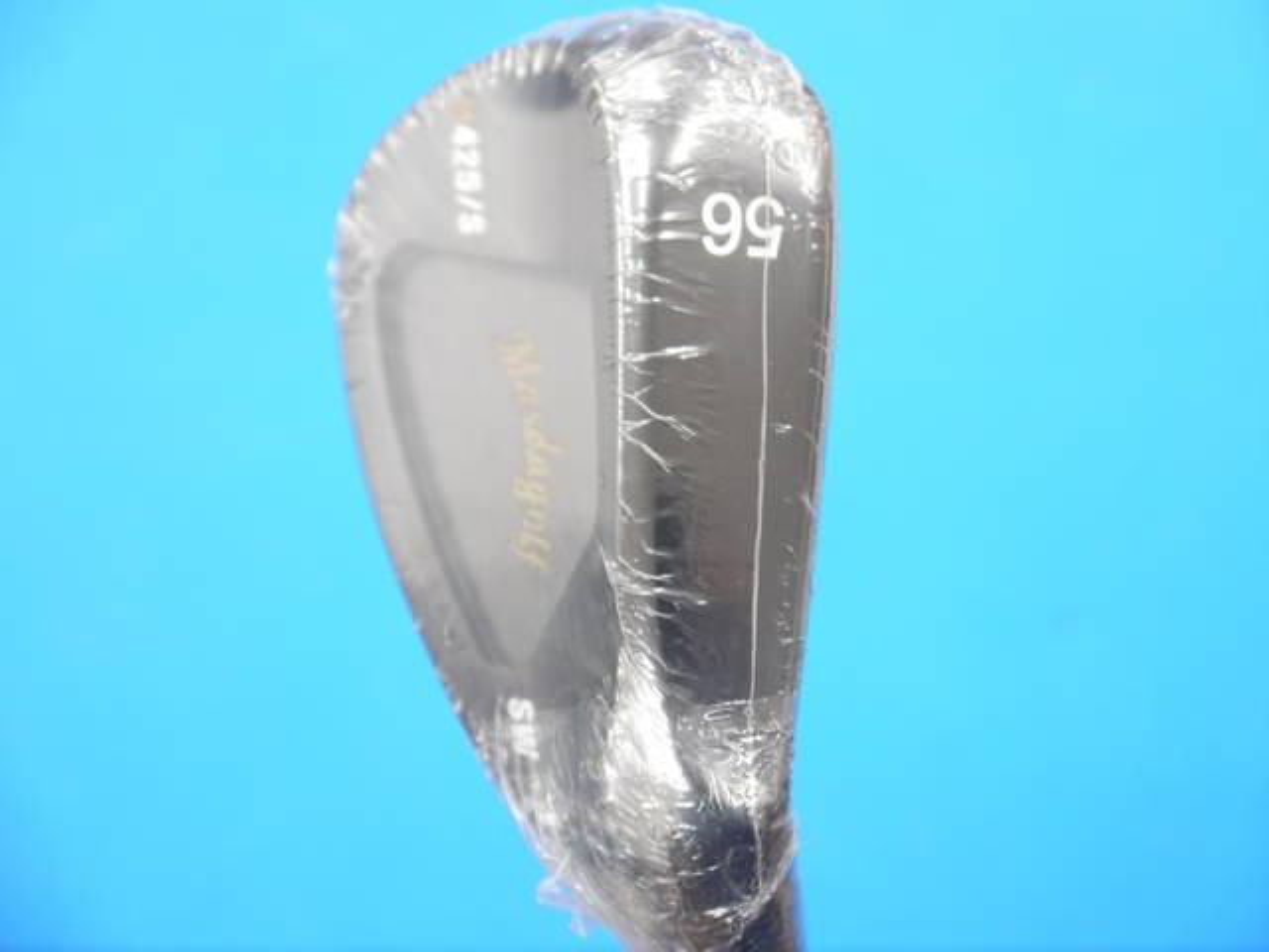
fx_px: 3079
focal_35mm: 84
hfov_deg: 23.3
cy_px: 476
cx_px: 634
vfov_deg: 17.6
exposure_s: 1/60
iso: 800
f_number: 5.6
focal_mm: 42
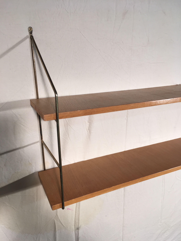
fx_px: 202
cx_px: 90
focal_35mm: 29
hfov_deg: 48.2
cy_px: 120
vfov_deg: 61.7
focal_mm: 4.15
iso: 32
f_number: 2.2
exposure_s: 1/50
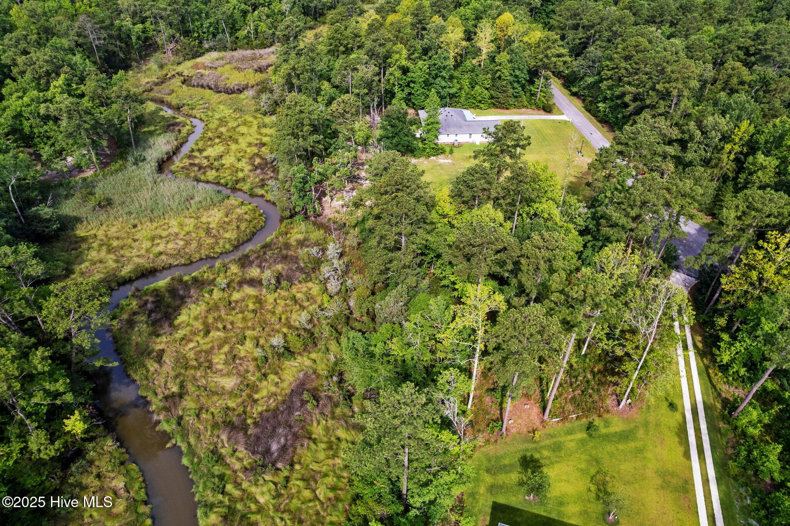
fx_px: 483
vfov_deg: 57.2
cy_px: 263
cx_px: 395
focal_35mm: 22
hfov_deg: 78.6
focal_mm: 8.38
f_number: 2.8
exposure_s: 1/120
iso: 100
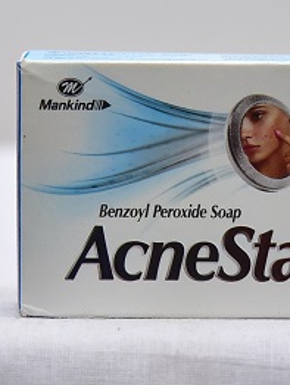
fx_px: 1762
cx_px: 218
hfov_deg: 9.4
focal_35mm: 158
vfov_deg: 12.5
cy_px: 259
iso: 1600
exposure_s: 1/125
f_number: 4
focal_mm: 82
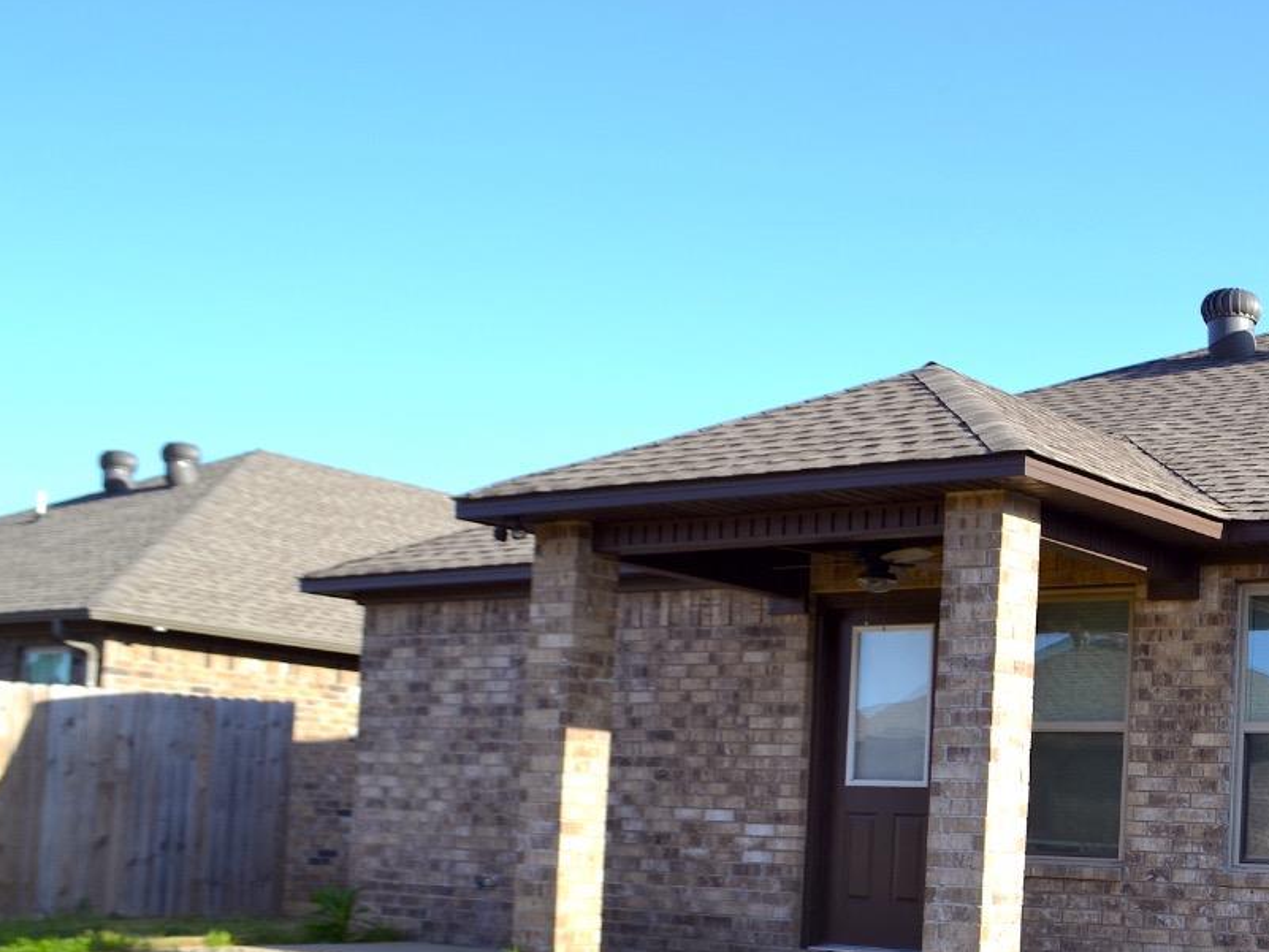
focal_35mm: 54
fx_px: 1980
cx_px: 1176
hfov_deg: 33.4
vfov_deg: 26.5
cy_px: 786
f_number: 6.3
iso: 100
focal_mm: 20
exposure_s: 1/160
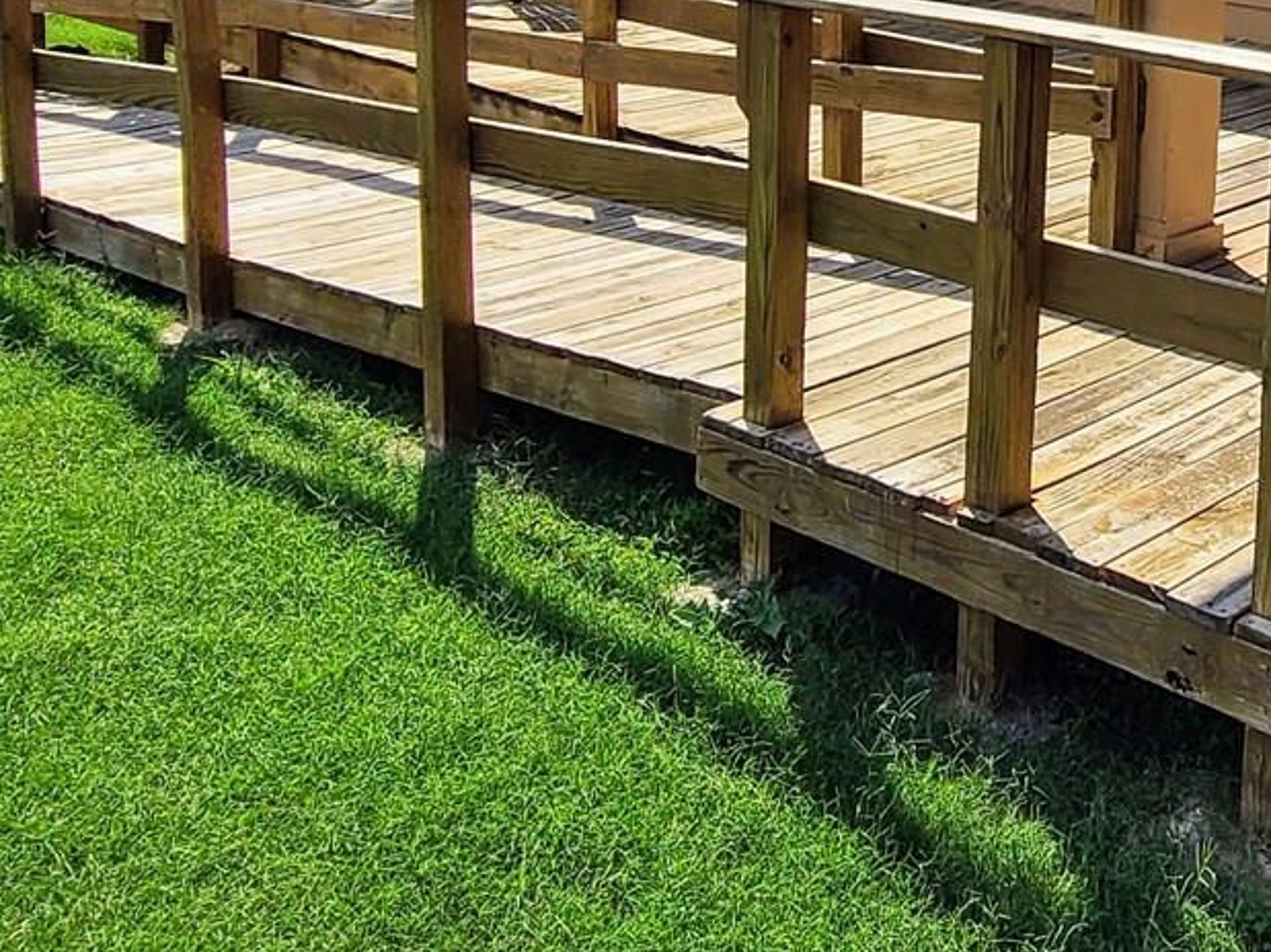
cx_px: 1216
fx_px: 1579
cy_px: -16
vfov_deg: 31.0
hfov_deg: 39.6
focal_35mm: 43
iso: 50
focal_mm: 2.2
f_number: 2.2
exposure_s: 1/1828
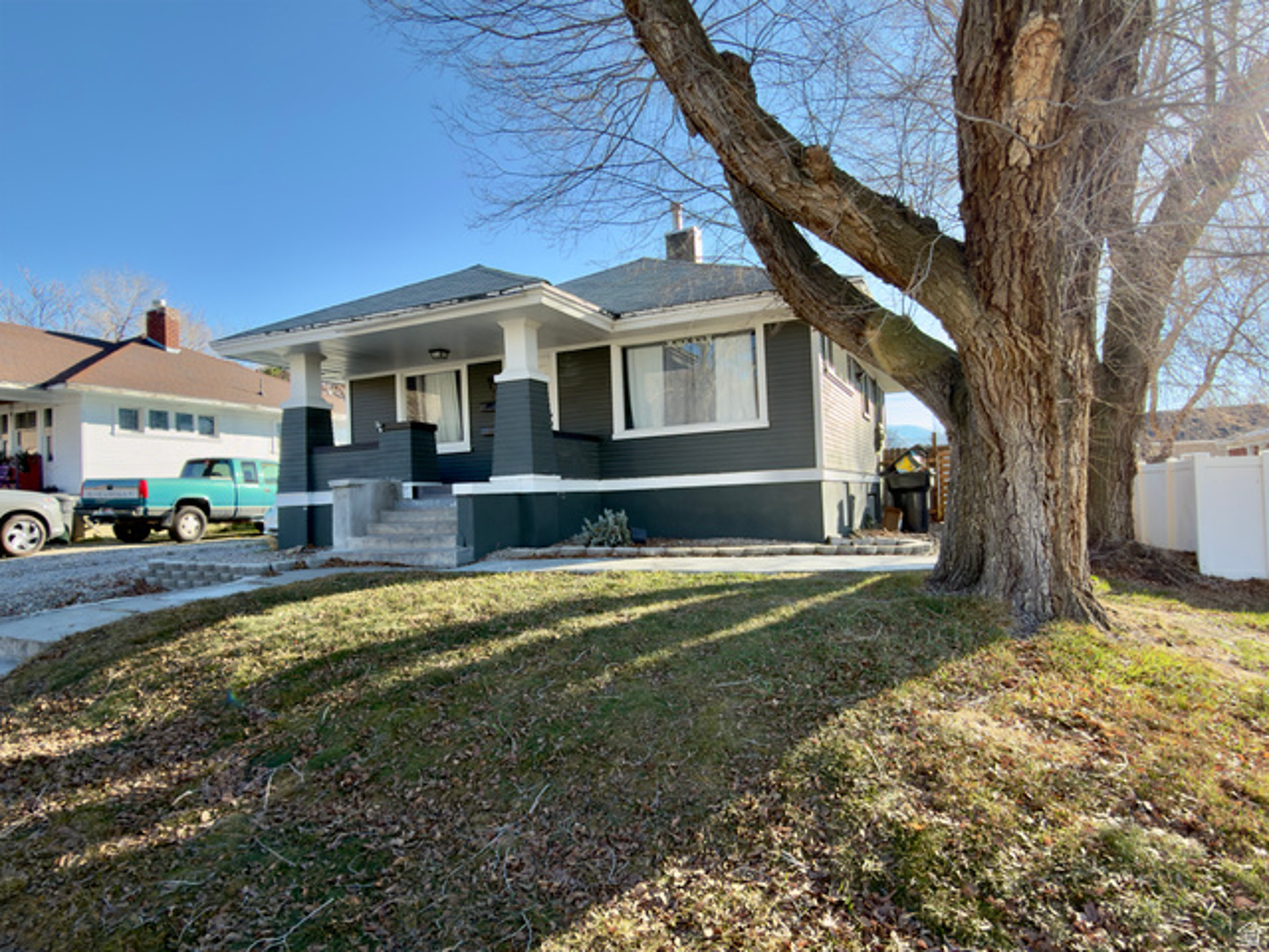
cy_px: 476
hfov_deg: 79.0
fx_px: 770
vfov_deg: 63.4
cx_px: 634
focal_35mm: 21
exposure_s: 1/232
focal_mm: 2.22
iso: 20
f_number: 2.2
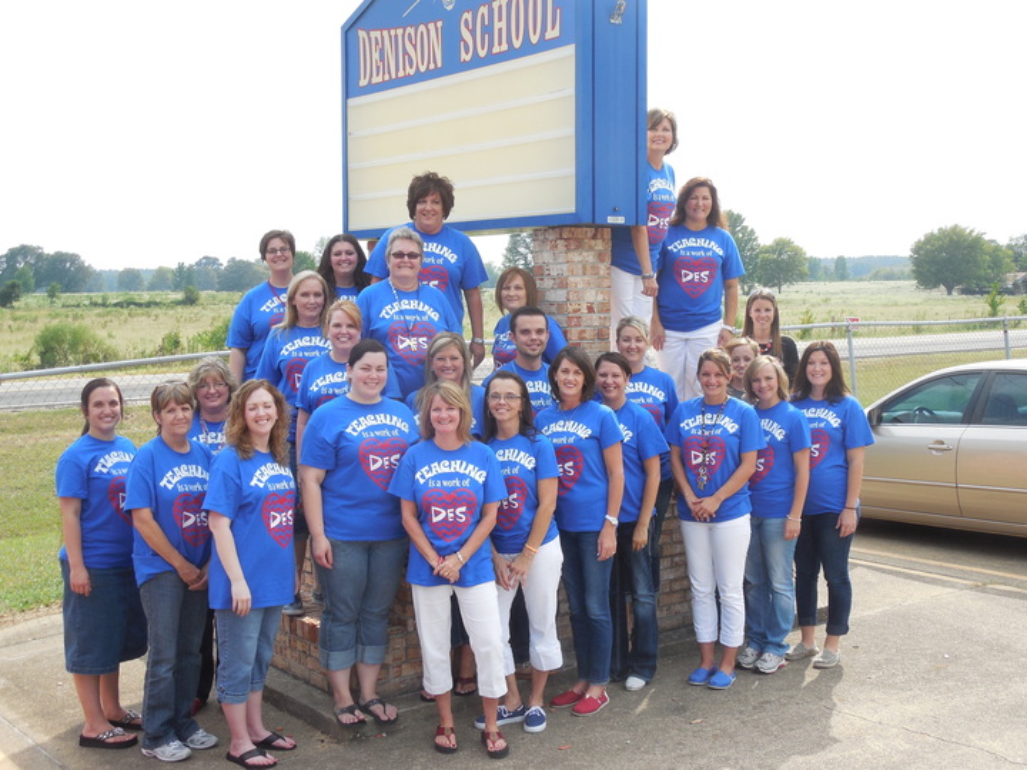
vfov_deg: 33.6
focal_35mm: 43
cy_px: 385
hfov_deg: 43.9
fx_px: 1276
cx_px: 514
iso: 125
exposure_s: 1/400
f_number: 3.9
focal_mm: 7.8
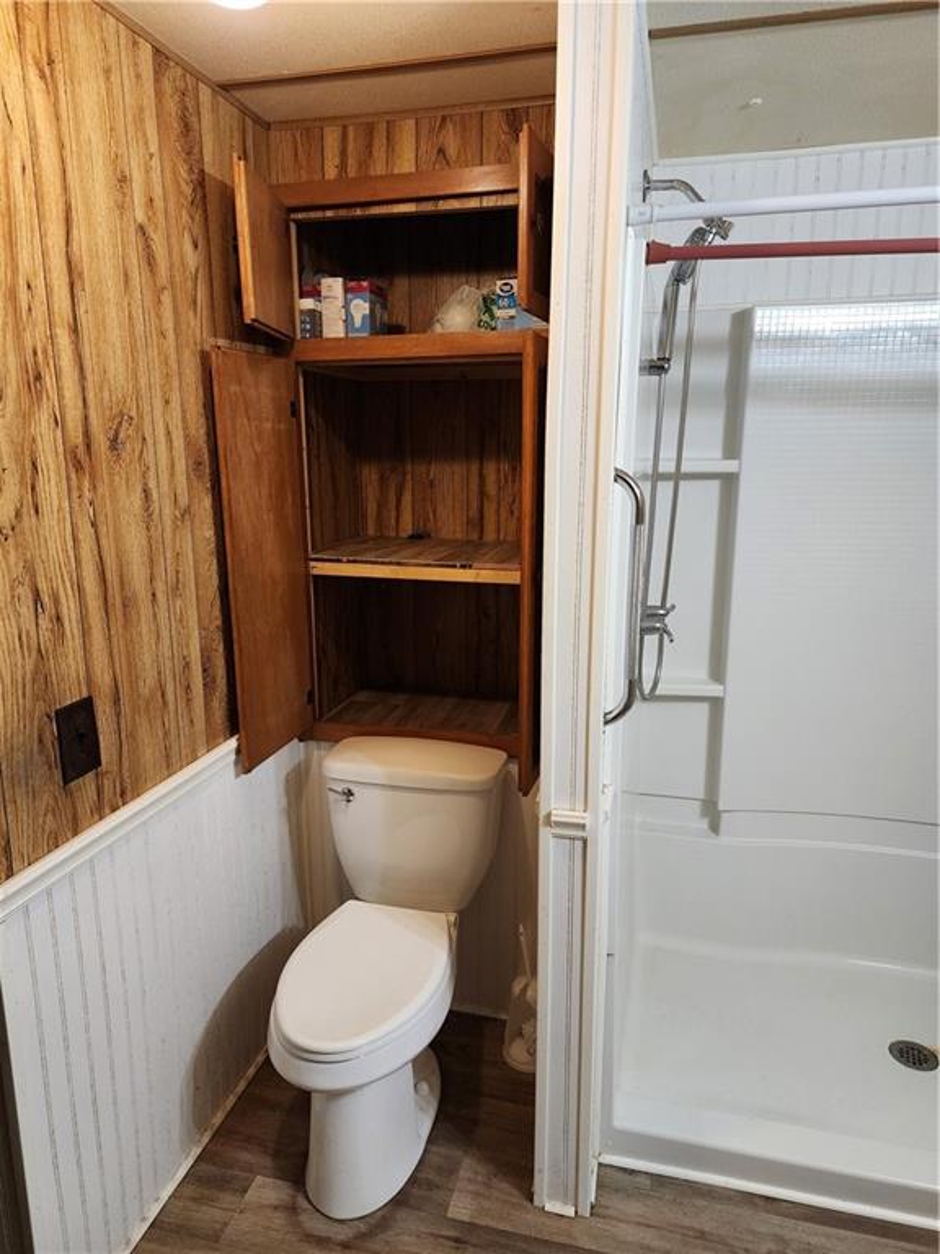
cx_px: 470
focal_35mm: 23
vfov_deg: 73.9
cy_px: 627
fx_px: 833
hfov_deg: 58.9
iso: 400
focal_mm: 6.4
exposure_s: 1/120
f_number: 1.8
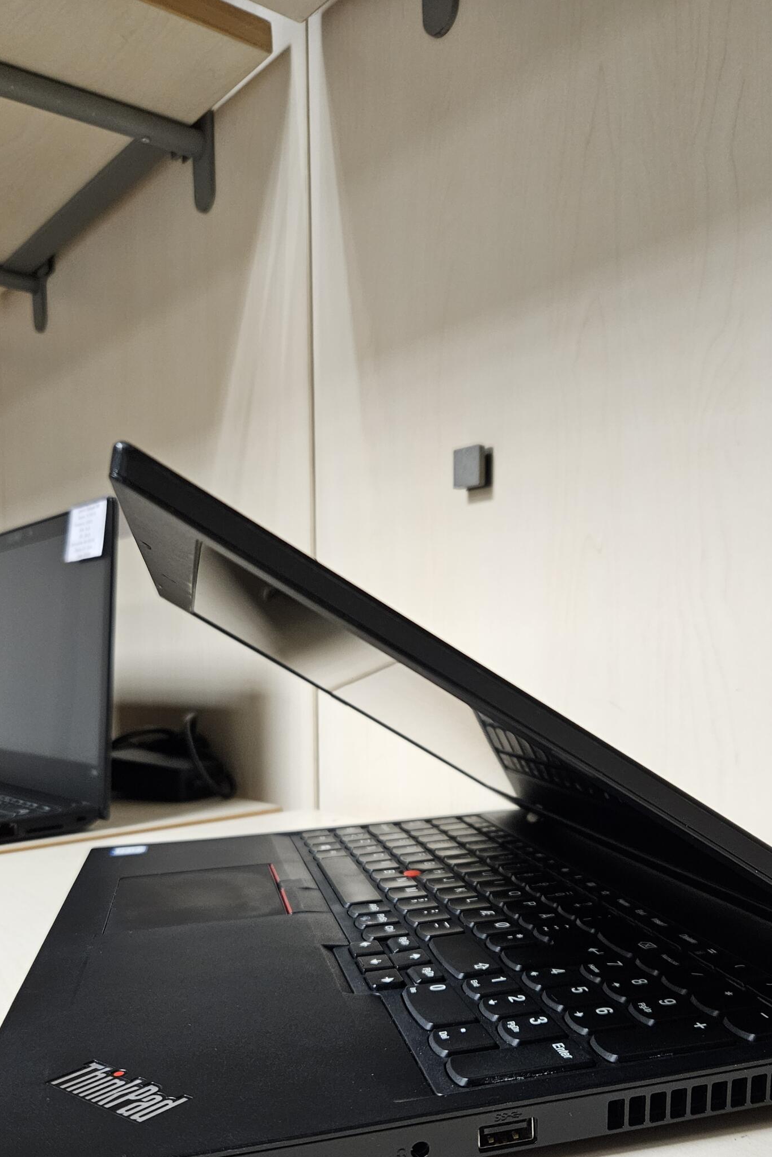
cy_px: 724
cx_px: 461
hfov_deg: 43.4
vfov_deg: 61.1
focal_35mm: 30
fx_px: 965
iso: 500
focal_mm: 5.4
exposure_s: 1/100
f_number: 1.8
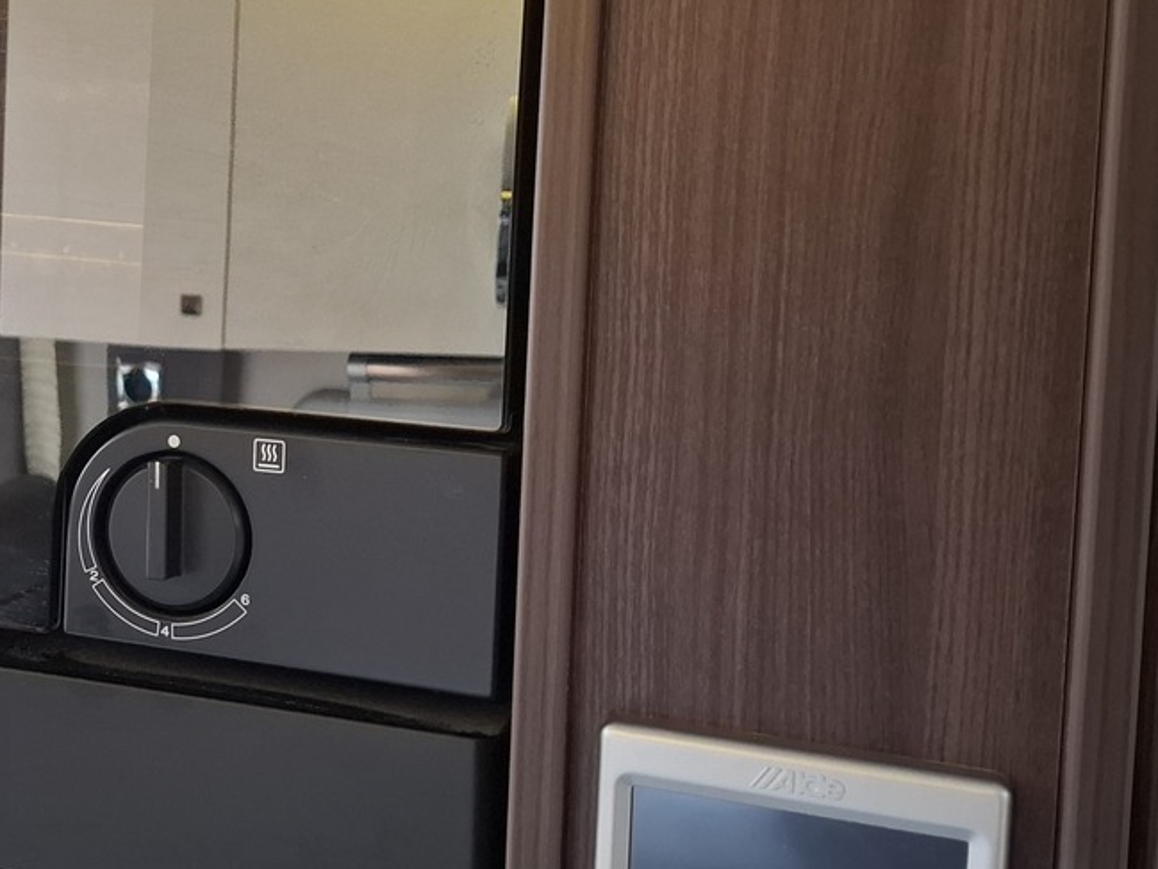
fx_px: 1706
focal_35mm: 51
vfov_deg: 28.2
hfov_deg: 35.1
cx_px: 98
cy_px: 239
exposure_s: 1/50
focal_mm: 5.54
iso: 320
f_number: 1.8
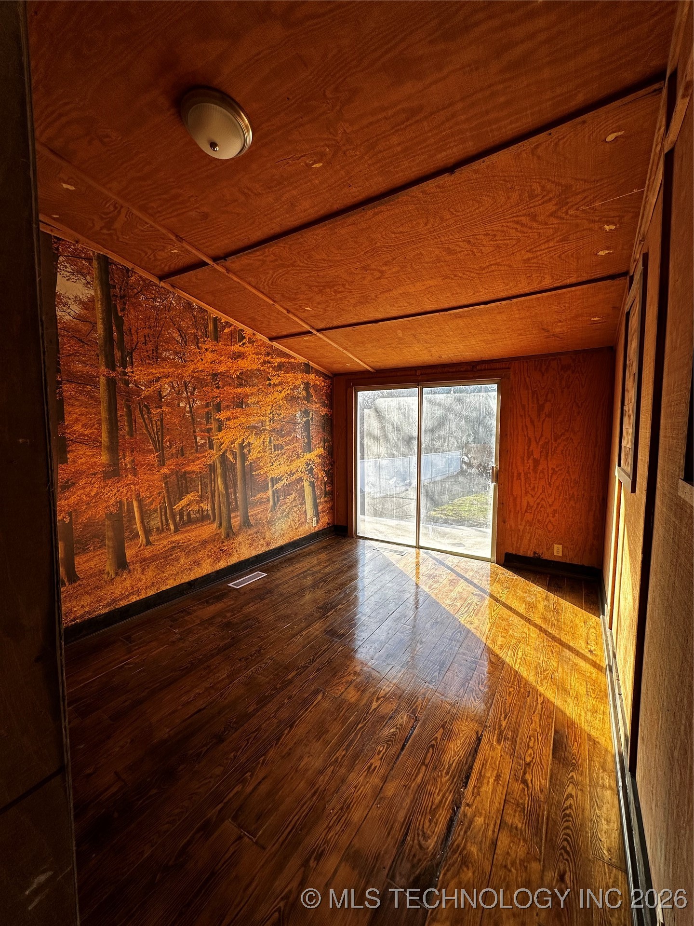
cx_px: 347
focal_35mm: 14
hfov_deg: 85.7
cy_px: 463
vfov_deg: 102.1
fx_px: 374
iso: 40
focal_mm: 2.22
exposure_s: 1/229
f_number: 2.2
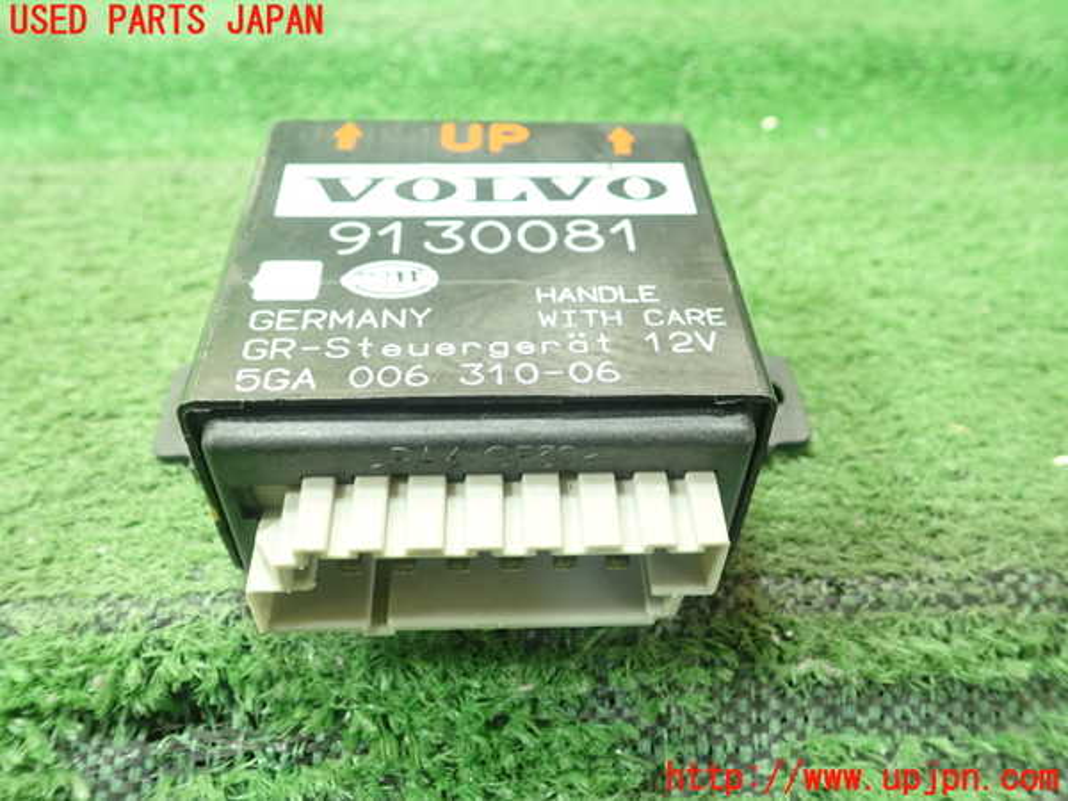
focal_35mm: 30
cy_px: 400
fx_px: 926
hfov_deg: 60.0
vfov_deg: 46.8
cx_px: 534
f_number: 2.3
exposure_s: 1/125
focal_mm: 5.5
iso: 640
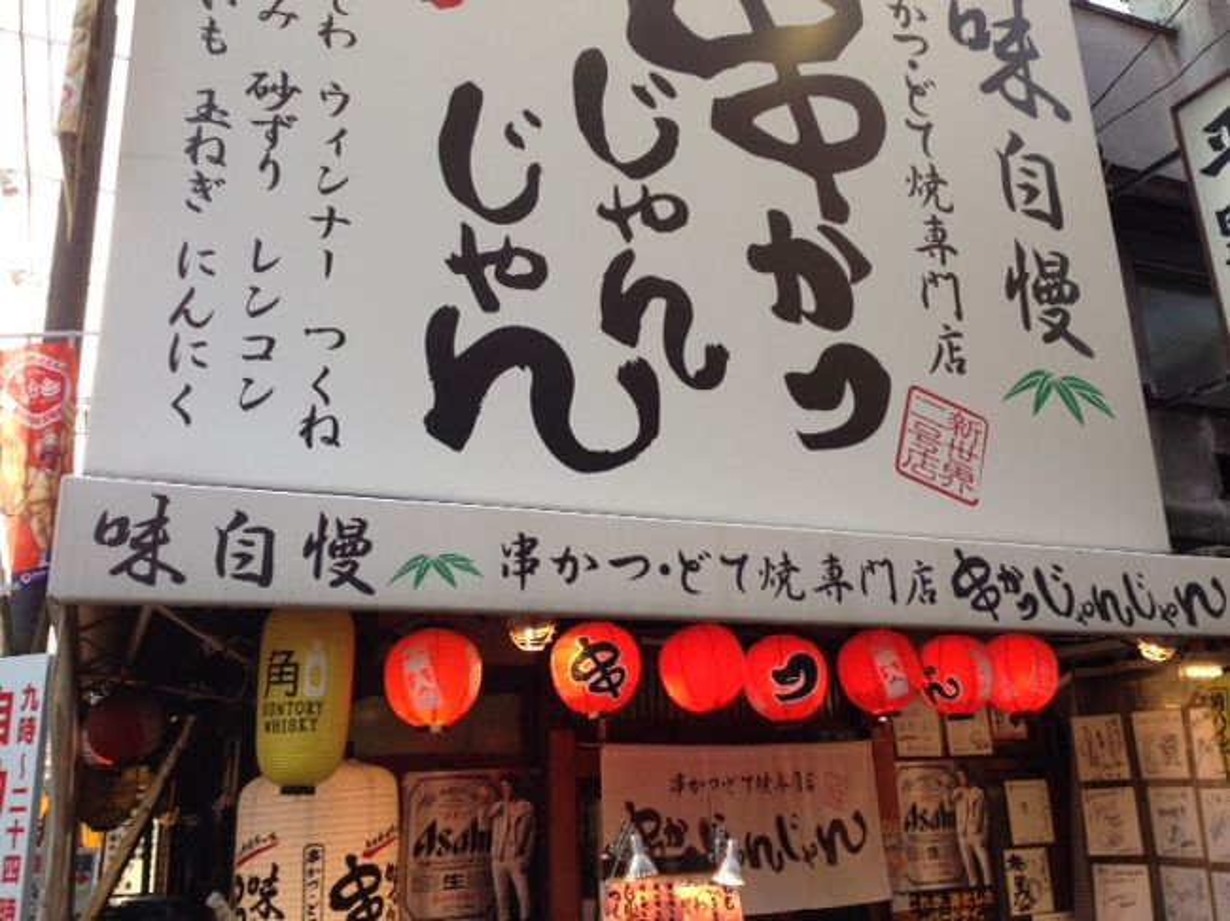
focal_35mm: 33
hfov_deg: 55.4
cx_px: 615
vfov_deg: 42.9
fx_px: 1172
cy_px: 460
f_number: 2.4
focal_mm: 4.12
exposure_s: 1/120
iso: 64
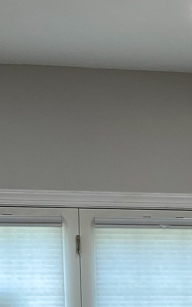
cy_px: 380
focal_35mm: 127
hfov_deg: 9.0
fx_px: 1063
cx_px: 507
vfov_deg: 15.7
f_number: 1.8
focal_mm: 4.25
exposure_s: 1/60
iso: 64
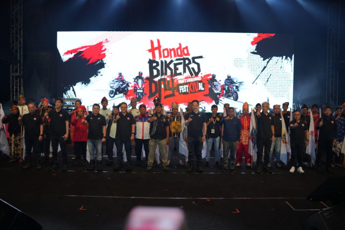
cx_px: 172
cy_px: 115
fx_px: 335
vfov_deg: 37.9
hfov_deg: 54.4
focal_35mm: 35
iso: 100
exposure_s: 1/100
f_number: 2
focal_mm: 35
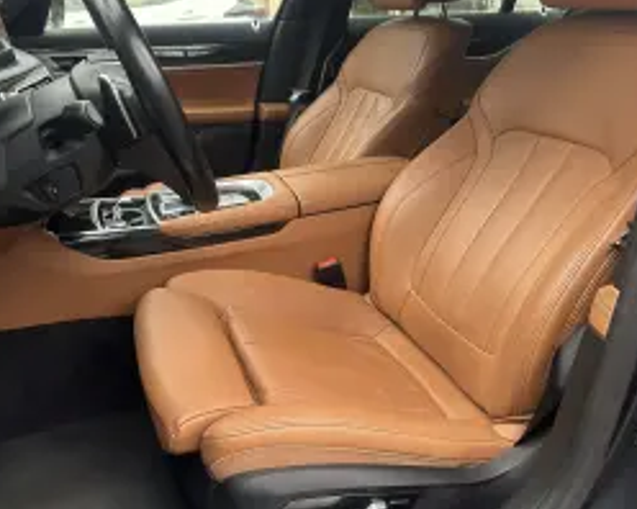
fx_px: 640
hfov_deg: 52.7
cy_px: 198
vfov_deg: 43.0
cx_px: 275
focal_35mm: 34
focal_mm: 6.86
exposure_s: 1/158
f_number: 1.78
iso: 64
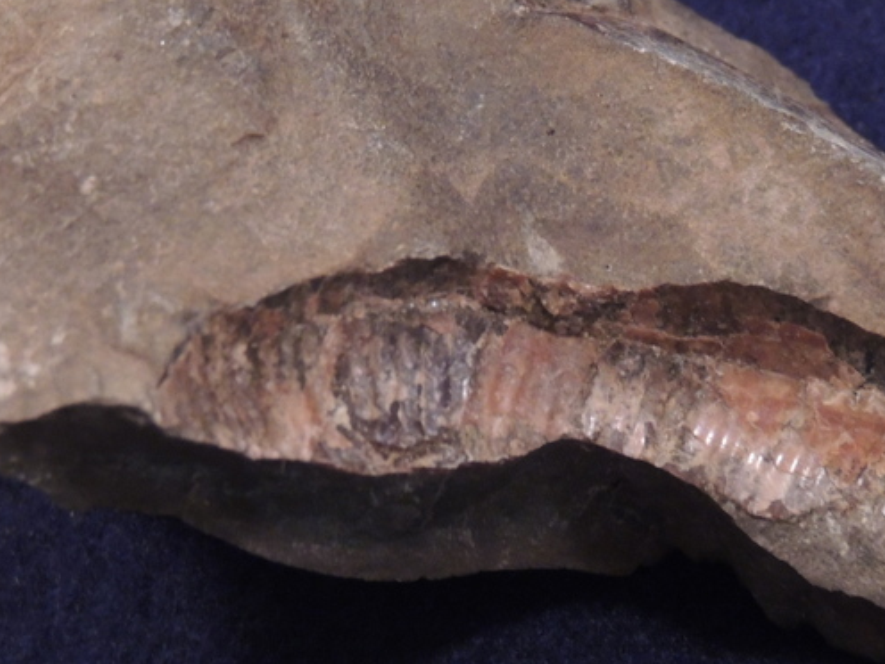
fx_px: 3988
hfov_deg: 12.7
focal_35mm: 156
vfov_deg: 9.5
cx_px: 513
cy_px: 253
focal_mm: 17.8
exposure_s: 1/4
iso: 800
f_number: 4.1
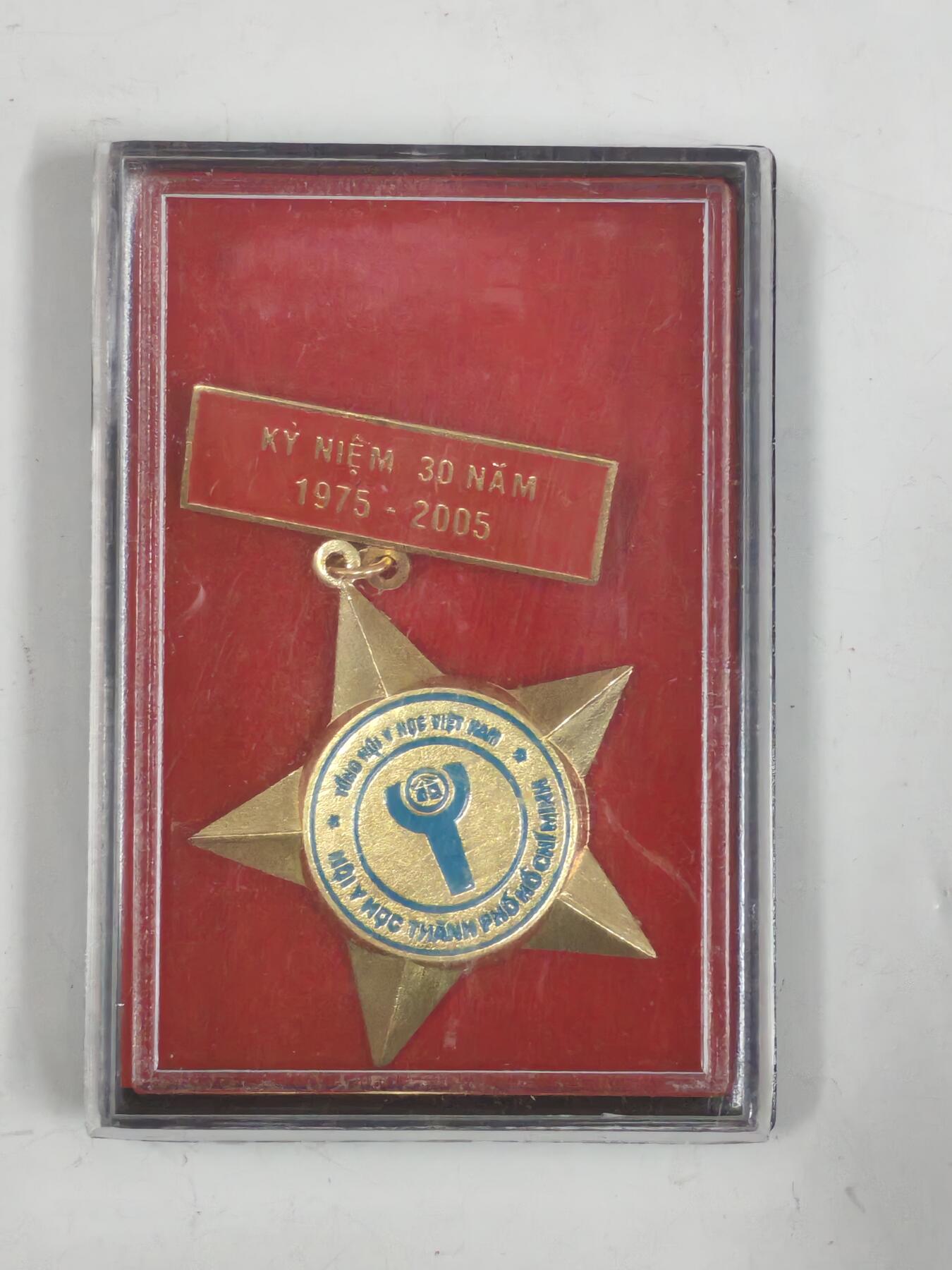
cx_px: 476
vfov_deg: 25.0
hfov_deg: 18.9
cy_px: 635
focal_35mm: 78
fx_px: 2860
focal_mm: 5.52
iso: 640
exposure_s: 1/33
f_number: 1.95
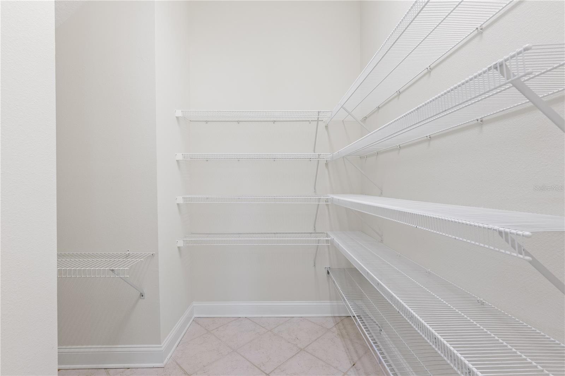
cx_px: 282
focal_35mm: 16
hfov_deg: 96.7
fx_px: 251
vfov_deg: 73.7
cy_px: 188
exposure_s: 1/13
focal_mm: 16
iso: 640
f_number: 8
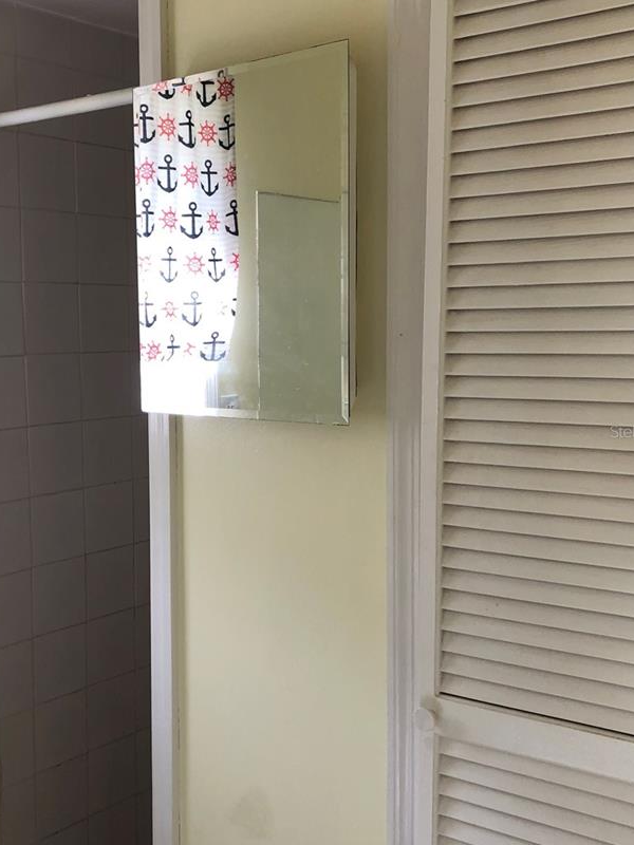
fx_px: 1026
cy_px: 431
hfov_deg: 34.0
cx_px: 209
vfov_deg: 44.8
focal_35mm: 42
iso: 40
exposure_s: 1/120
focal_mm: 4
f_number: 1.8
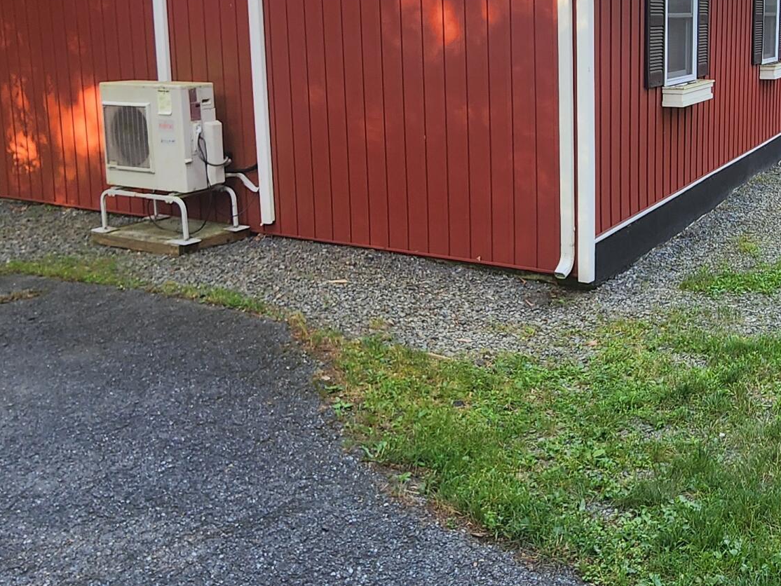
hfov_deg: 51.2
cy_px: 150
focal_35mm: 35
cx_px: 545
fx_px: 790
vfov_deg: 39.7
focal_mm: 2.2
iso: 64
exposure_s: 1/120
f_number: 2.2
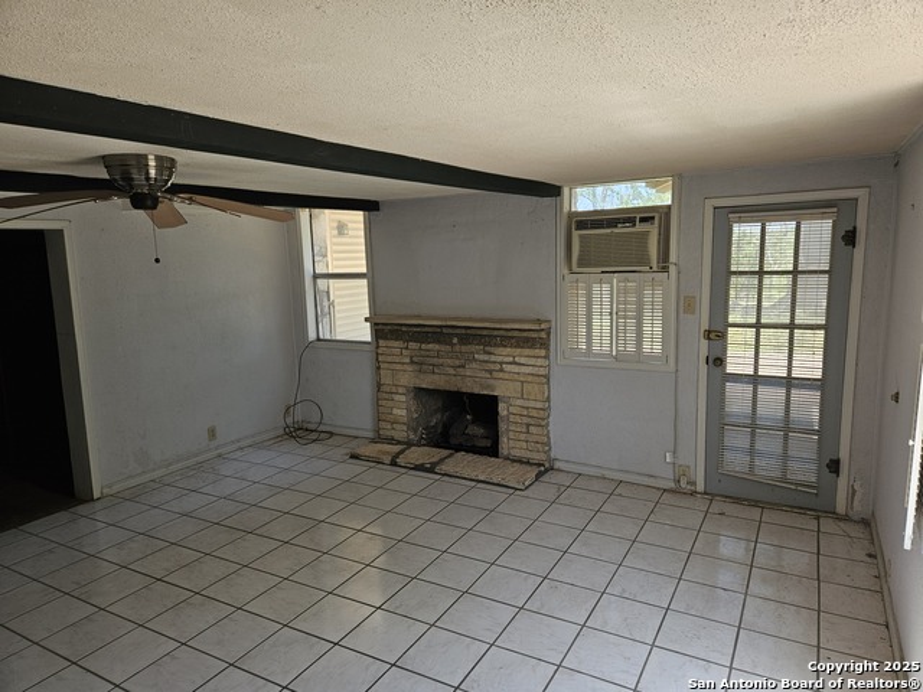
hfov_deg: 73.9
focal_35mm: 23
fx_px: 613
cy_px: 346
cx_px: 462
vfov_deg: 58.9
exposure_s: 1/207
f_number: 1.8
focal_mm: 5.4
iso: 64
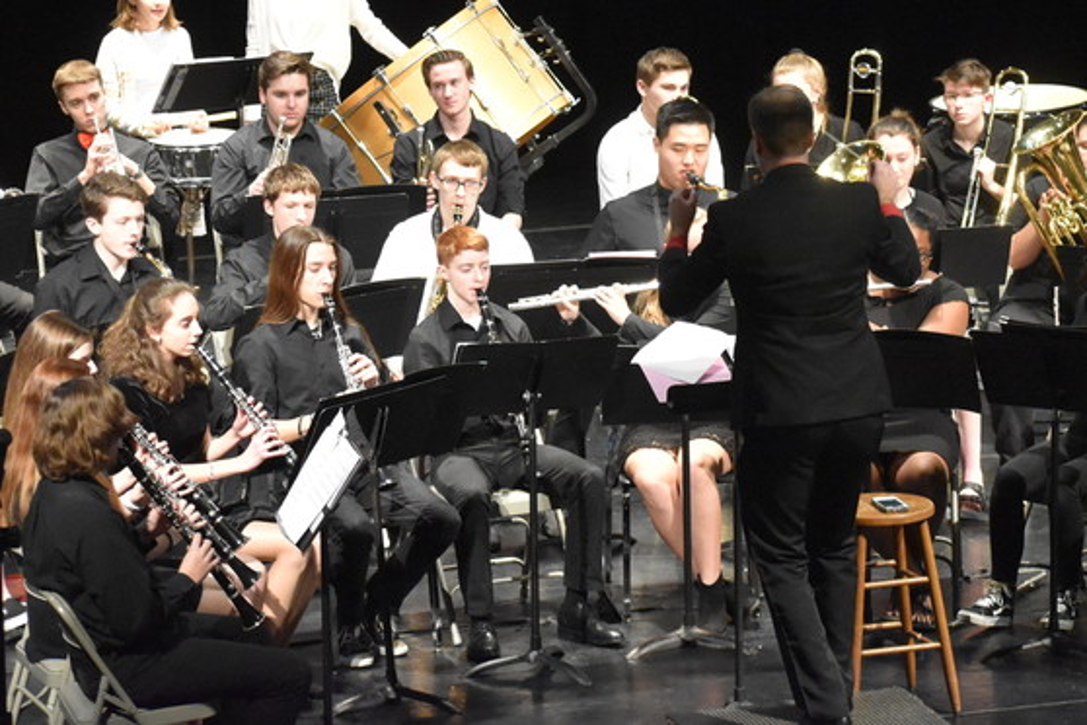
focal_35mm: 123
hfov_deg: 16.7
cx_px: 544
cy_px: 362
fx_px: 3714
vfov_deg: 11.1
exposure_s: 1/125
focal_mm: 82
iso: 5600
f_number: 4.8
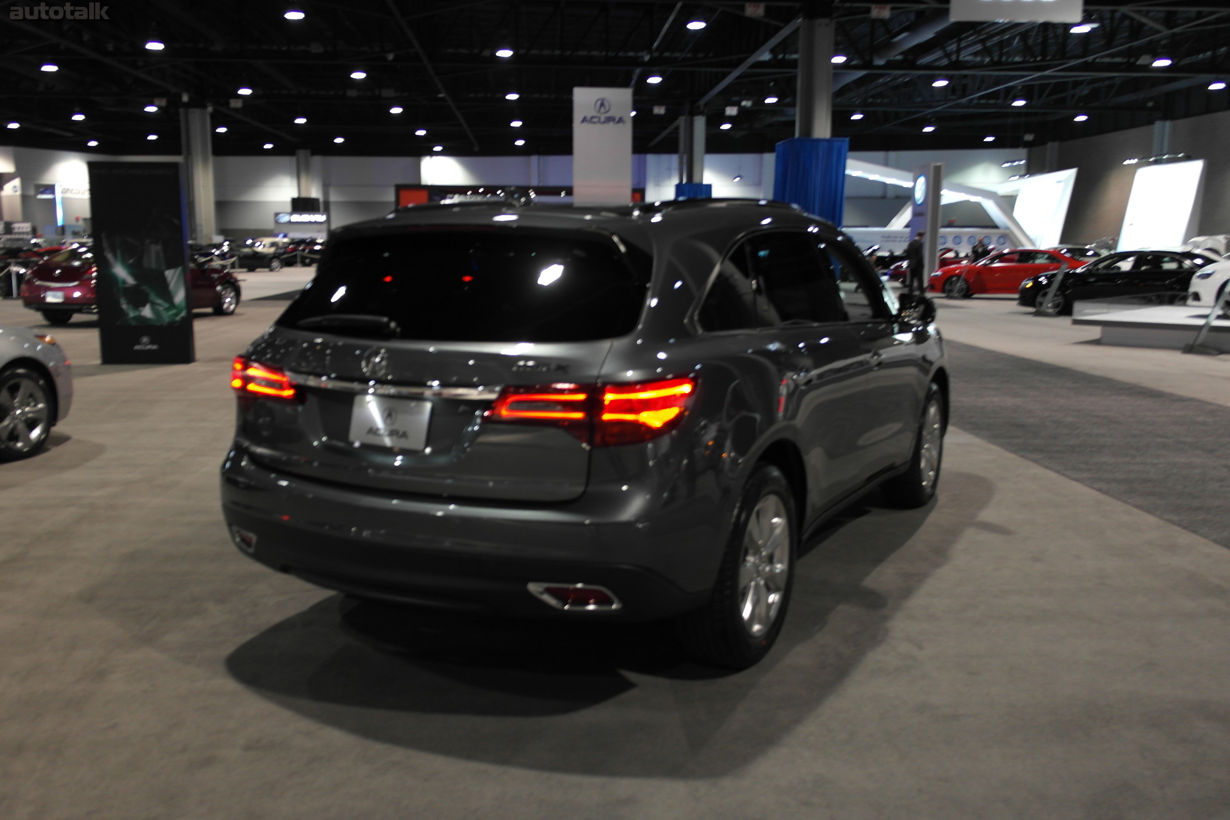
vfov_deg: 43.6
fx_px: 1025
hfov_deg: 61.9
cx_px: 615
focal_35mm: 30
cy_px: 410
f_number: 3.5
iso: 400
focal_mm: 20
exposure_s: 1/30
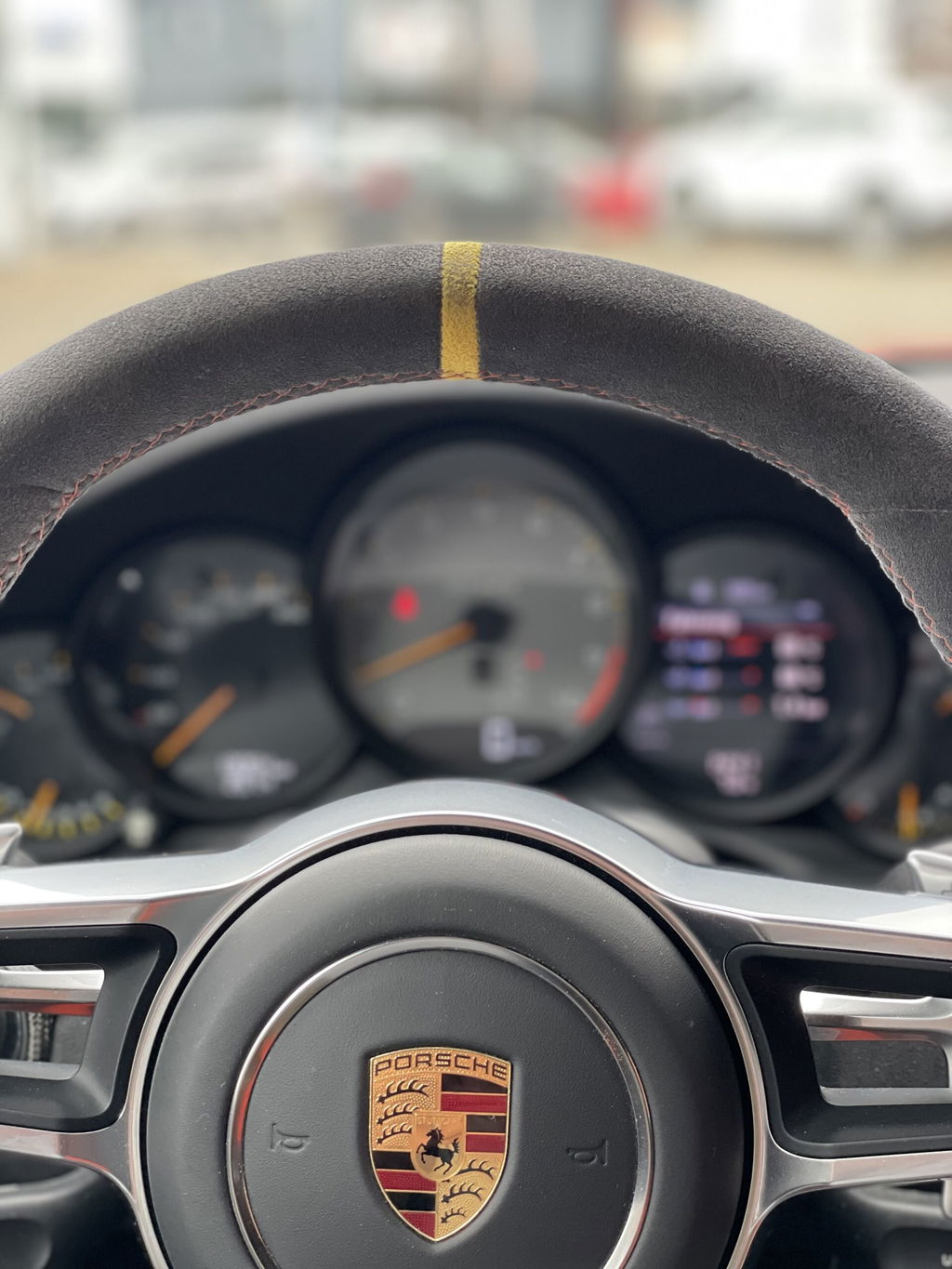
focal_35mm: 52
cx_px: 476
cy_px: 634
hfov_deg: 28.0
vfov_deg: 36.8
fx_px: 1906
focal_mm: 6
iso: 64
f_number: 2
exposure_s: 1/90
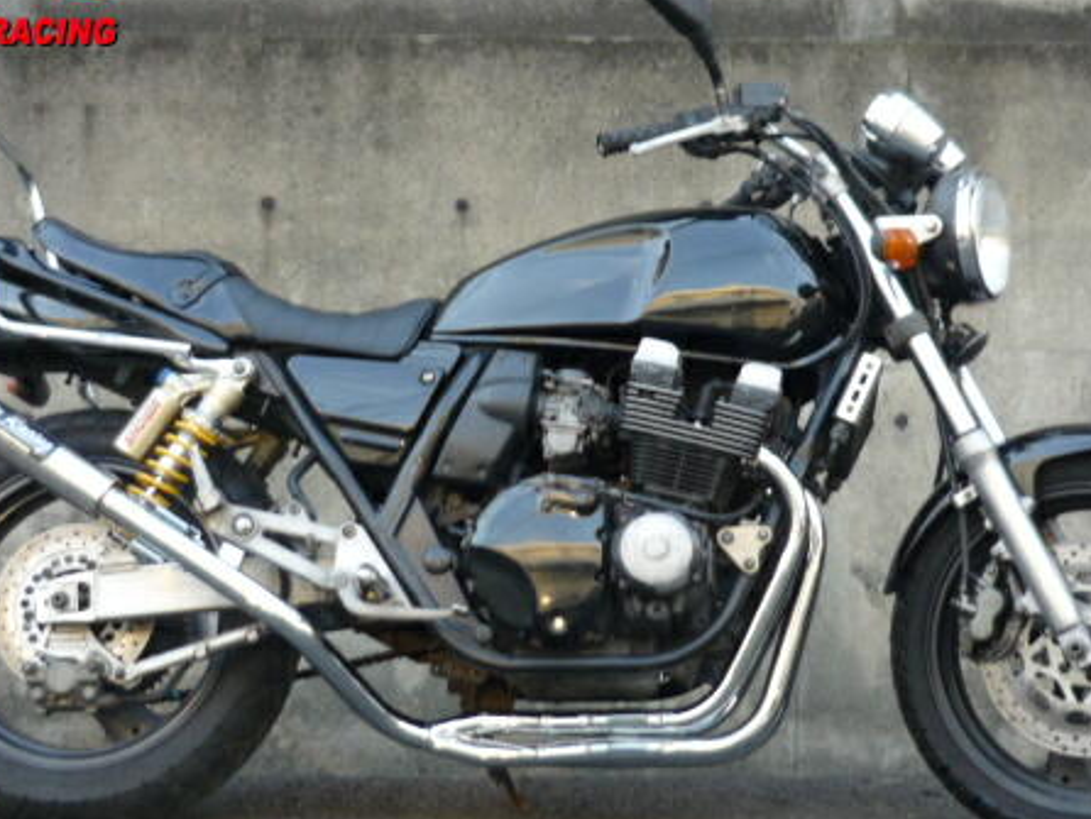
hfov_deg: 29.4
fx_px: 2081
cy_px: 357
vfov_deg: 22.3
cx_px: 594
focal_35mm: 66
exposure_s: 1/60
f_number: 2.8
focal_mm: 5.5
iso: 100
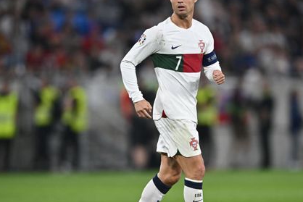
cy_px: 125
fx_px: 5237
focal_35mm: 622
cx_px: 173
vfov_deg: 2.2
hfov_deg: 3.3
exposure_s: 1/2000
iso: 1600
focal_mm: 400
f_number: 2.8
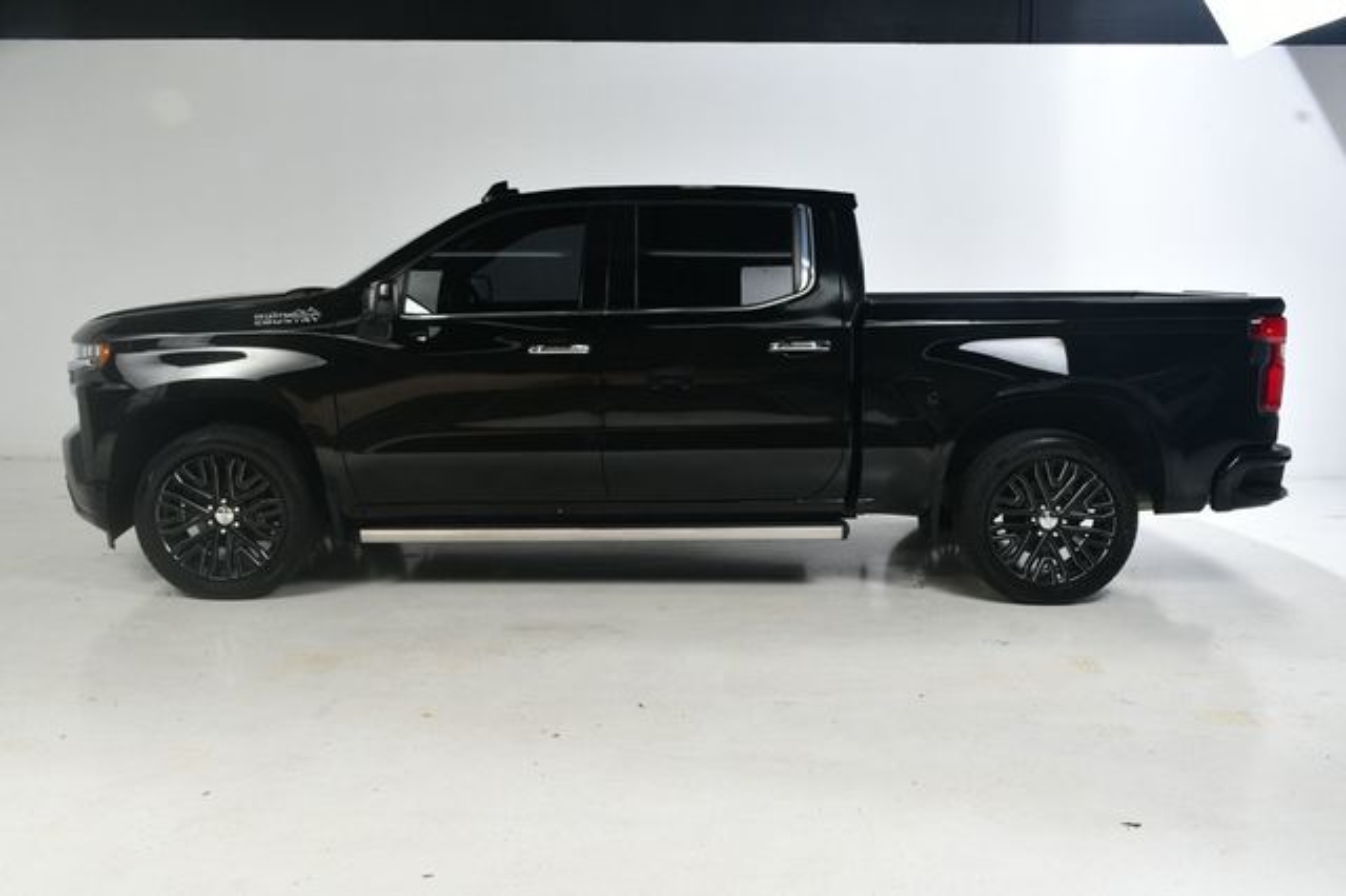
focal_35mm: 33
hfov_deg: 57.2
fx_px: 1233
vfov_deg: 39.9
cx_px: 673
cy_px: 448
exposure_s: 1/125
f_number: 11
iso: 100
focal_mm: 22
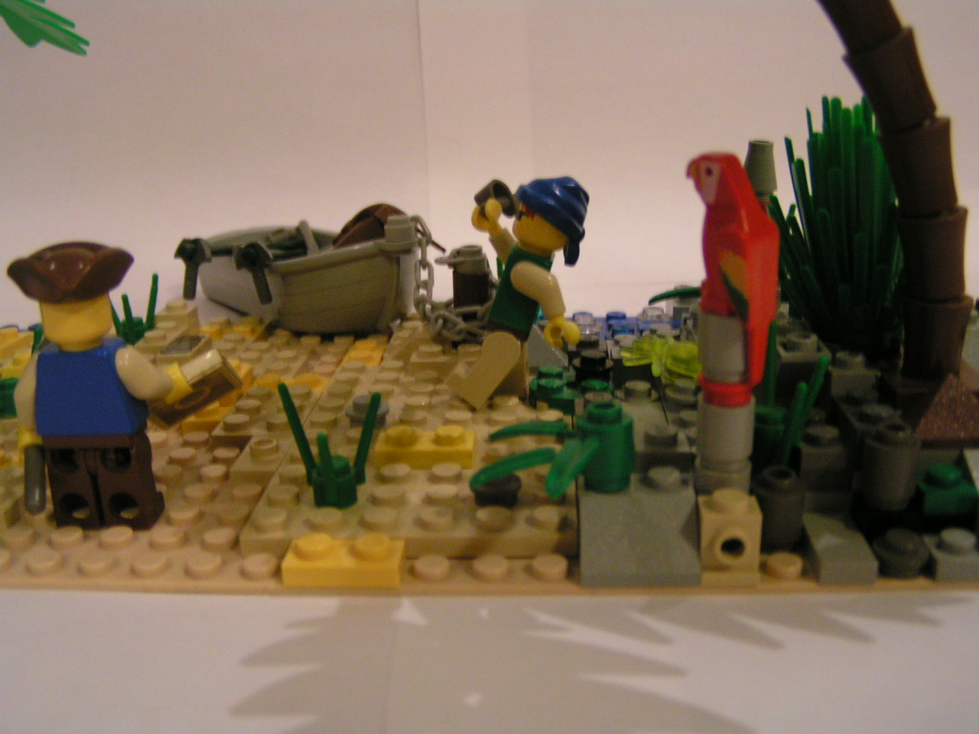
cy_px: 367
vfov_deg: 37.7
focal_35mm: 38
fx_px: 1075
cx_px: 490
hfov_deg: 49.0
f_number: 2.8
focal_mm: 5.8
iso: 200
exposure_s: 1/20
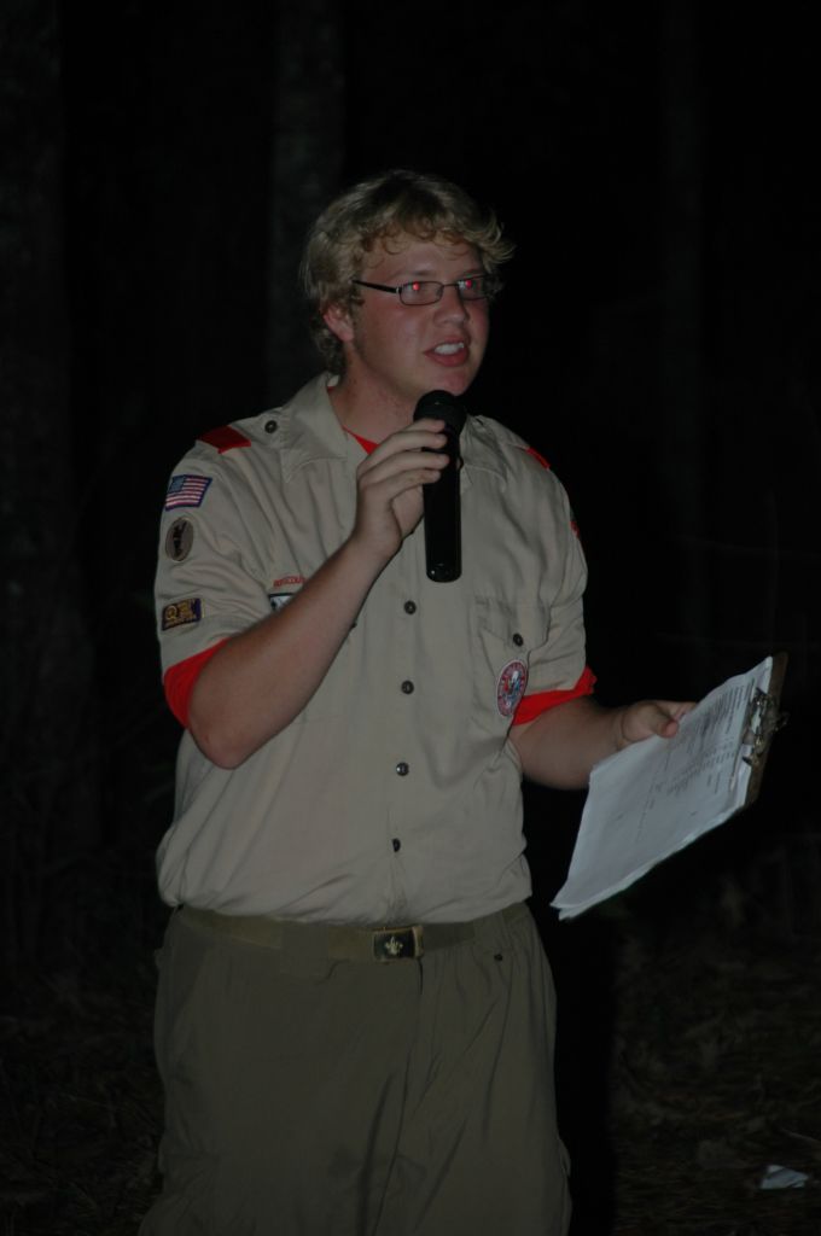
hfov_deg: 5.4
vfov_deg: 8.1
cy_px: 618
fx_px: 8746
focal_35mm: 255
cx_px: 410
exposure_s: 1/60
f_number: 5.6
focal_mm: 170
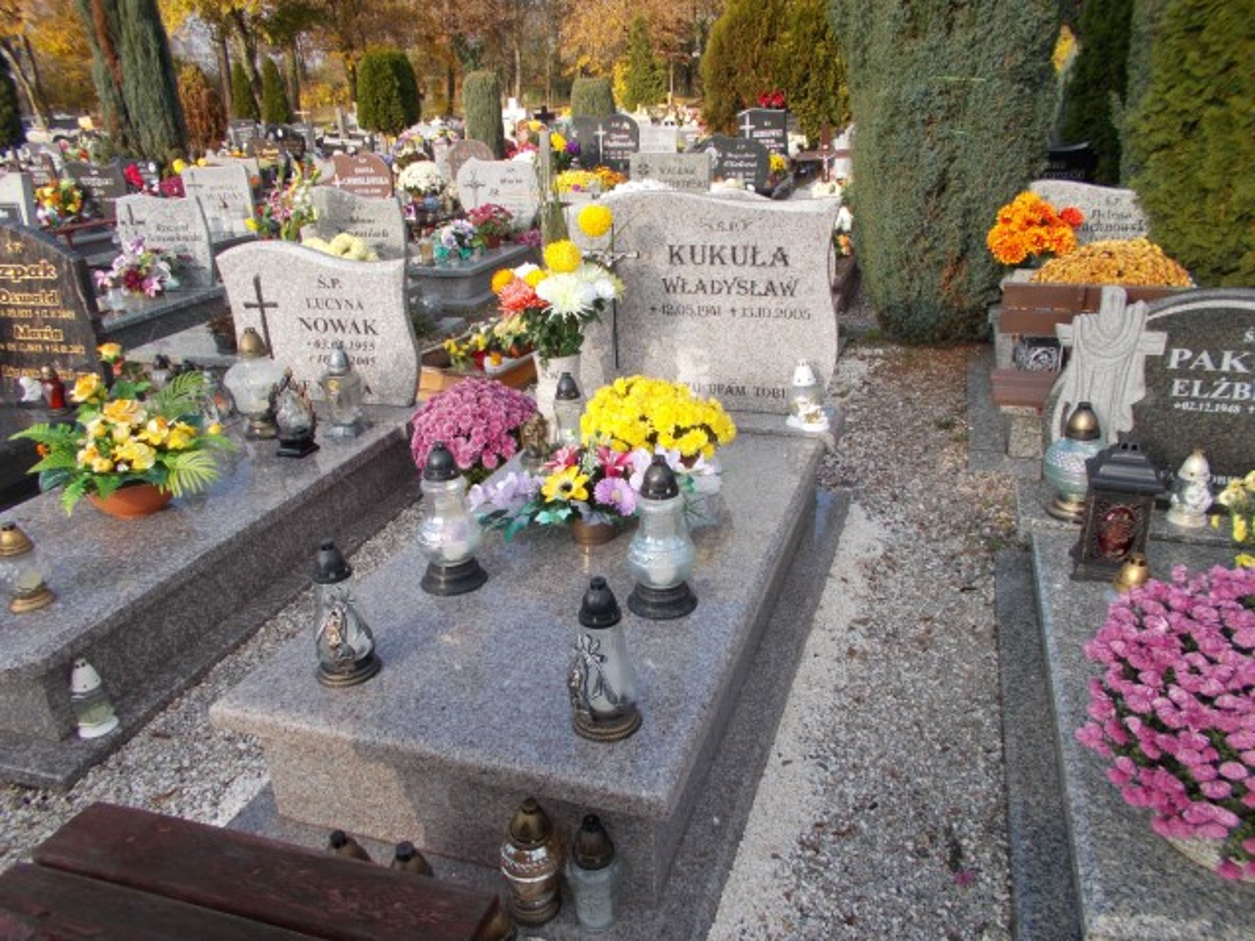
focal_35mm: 26
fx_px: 943
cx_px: 628
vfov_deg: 53.1
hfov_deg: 67.3
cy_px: 470
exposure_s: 1/400
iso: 80
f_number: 3.2
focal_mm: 4.6
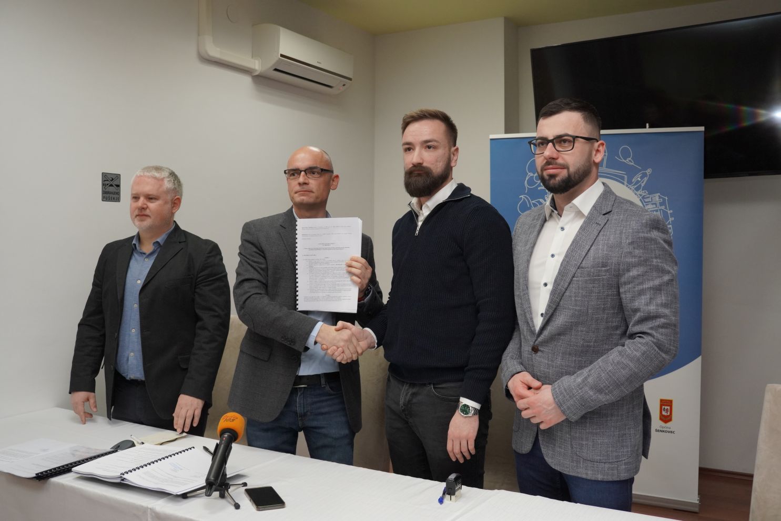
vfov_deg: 39.5
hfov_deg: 56.6
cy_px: 260
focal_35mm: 33
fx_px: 726
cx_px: 390
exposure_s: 1/160
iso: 1000
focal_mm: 22.3
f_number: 4
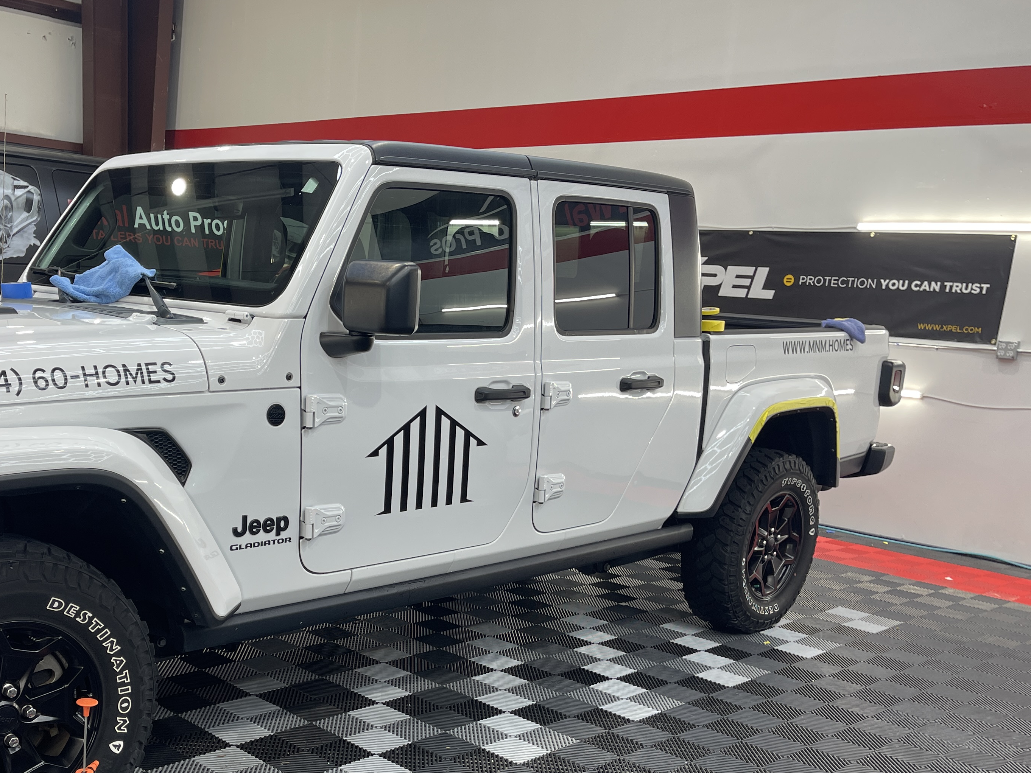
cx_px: 383
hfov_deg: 49.6
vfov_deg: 37.9
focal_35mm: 37
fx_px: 1102
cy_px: 558
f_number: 1.6
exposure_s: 1/120
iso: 40
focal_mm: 5.1
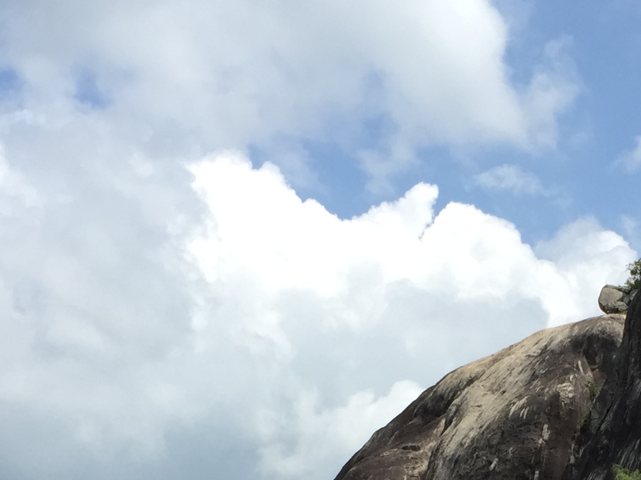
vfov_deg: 14.9
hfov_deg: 20.9
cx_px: 505
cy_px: 689
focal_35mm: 93
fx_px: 1722
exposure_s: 1/1883
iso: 32
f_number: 2.2
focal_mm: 4.15
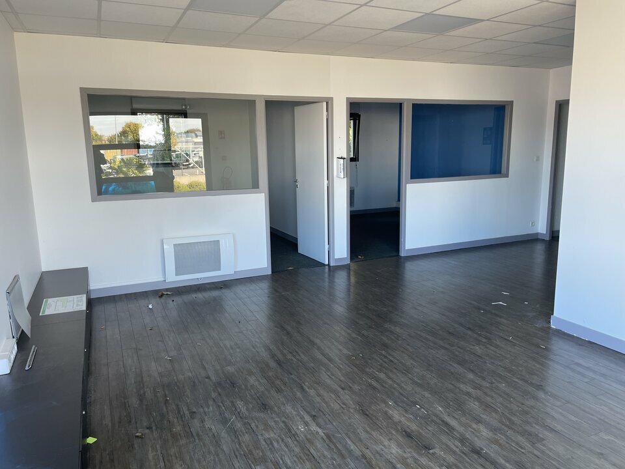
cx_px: 312
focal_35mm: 26
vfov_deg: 53.1
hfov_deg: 67.3
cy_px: 234
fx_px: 469
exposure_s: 1/121
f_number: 1.6
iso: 64
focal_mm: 4.2
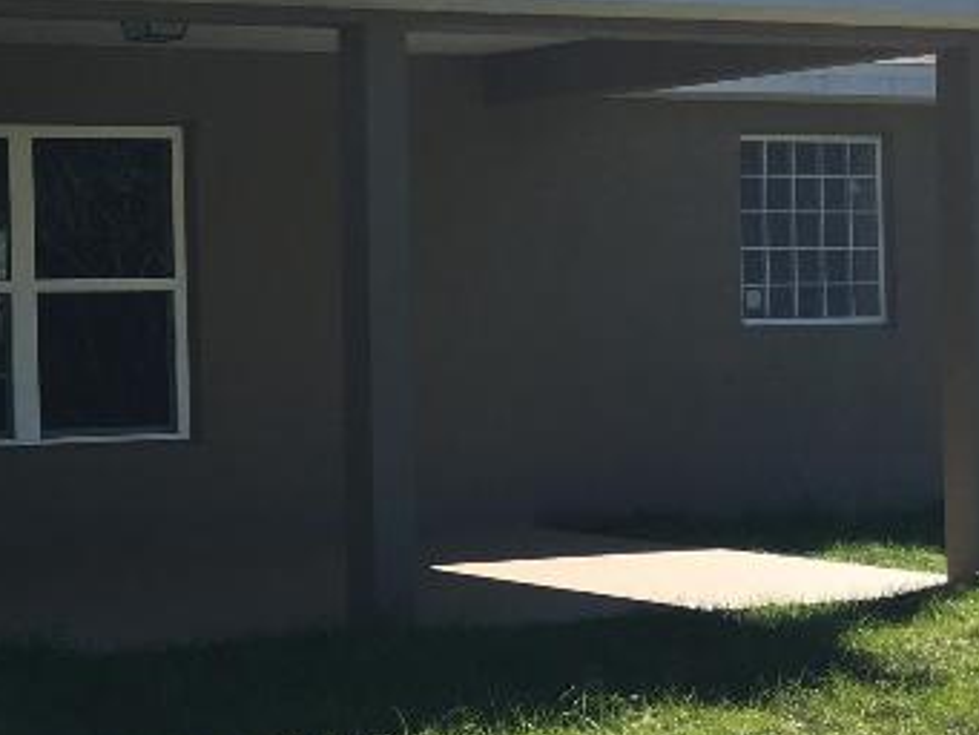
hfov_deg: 20.7
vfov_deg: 17.0
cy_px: 316
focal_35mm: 87
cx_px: -247
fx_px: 2461
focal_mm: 4.15
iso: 25
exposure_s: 1/1399
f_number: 2.2
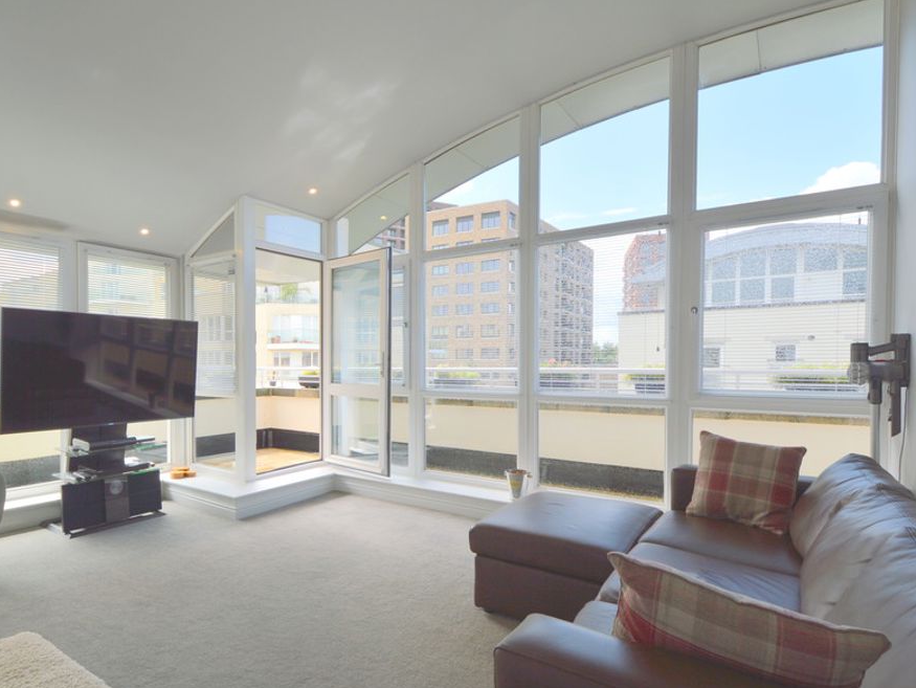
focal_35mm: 19
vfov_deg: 68.5
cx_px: 349
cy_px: 383
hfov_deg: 83.2
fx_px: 503
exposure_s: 1/125
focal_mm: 10
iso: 100
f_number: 5.6
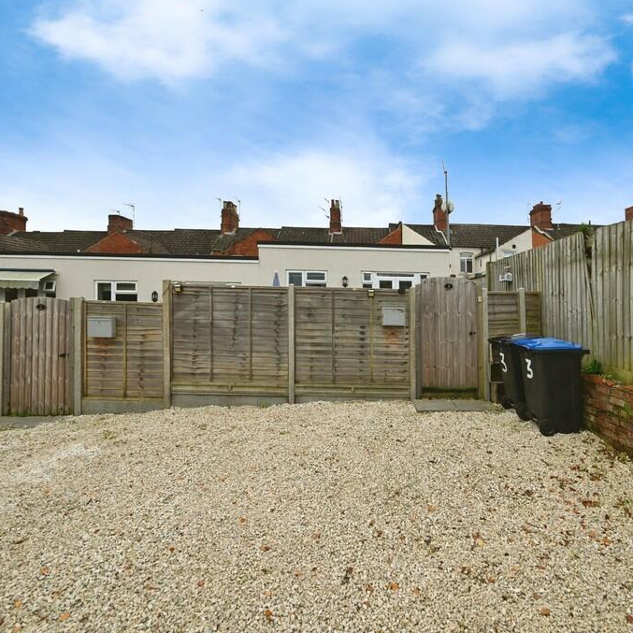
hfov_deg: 80.1
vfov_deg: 80.7
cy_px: 316
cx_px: 369
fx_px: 372
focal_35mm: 18
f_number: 5.6
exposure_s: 1/125
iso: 100
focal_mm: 14
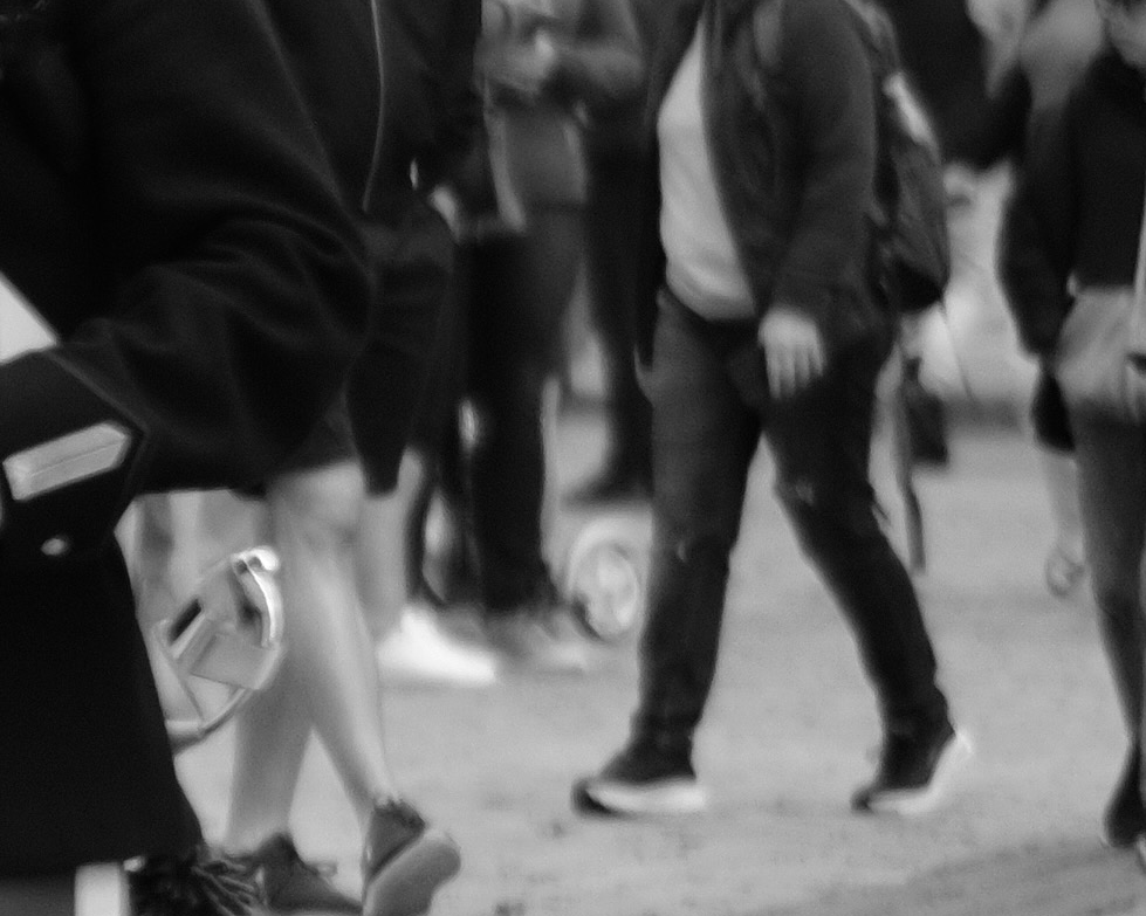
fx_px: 16380
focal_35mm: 483
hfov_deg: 4.0
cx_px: -1208
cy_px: 314
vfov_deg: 3.2
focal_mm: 56
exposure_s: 1/3200
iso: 200
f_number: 1.2
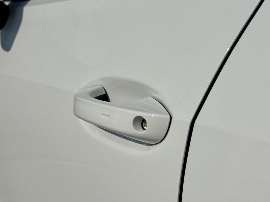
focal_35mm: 60
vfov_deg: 24.4
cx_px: 105
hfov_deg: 32.1
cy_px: 102
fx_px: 468
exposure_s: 1/20000
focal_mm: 6.76
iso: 64
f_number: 1.78
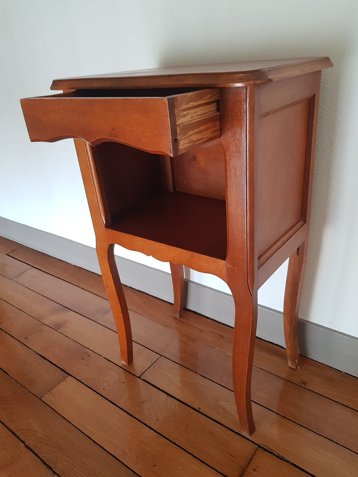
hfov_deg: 53.1
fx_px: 359
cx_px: 179
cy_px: 238
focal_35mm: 26
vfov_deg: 67.3
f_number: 1.7
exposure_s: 1/60
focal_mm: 4.2
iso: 200
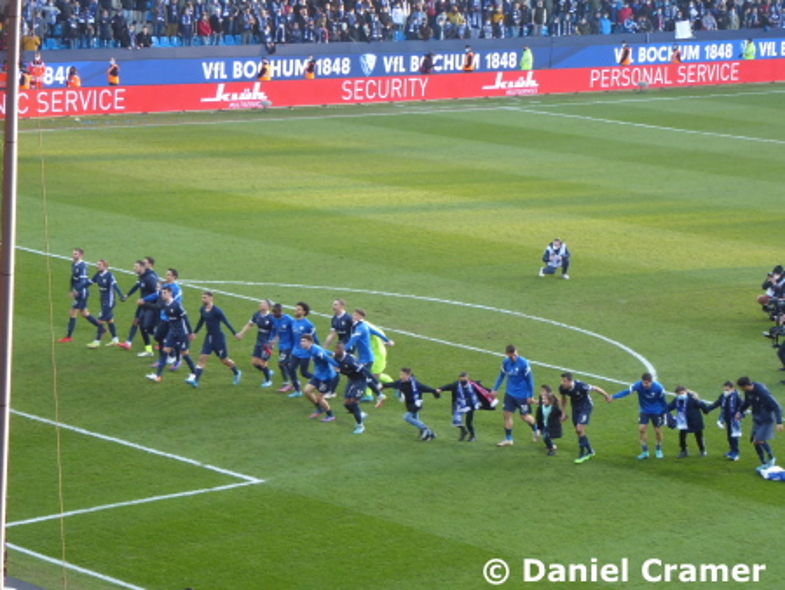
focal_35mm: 135
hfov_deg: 14.6
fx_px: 3063
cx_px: 392
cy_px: 295
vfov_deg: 11.0
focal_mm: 24.2
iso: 250
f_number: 5.3
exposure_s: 1/60
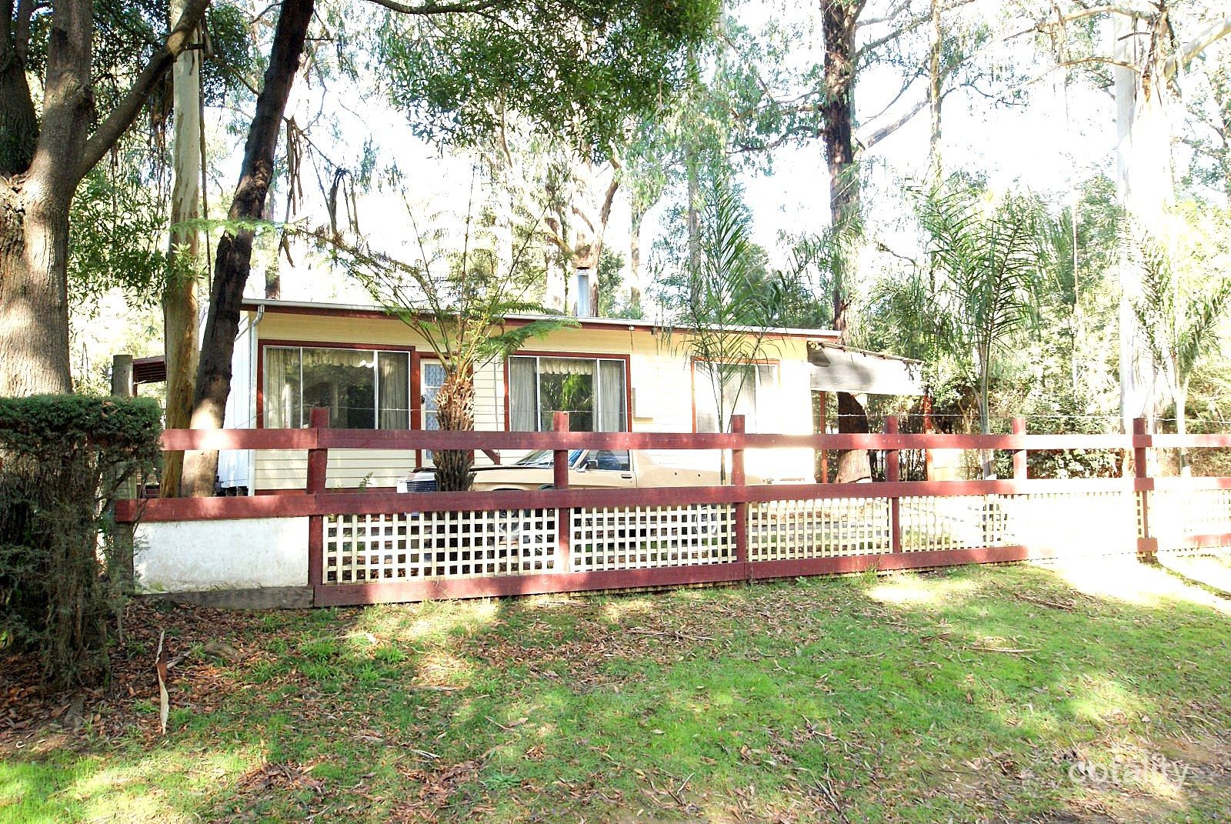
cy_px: 412
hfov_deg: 61.9
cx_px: 616
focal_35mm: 30
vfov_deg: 43.7
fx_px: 1027
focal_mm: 20
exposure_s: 1/50
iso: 800
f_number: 9
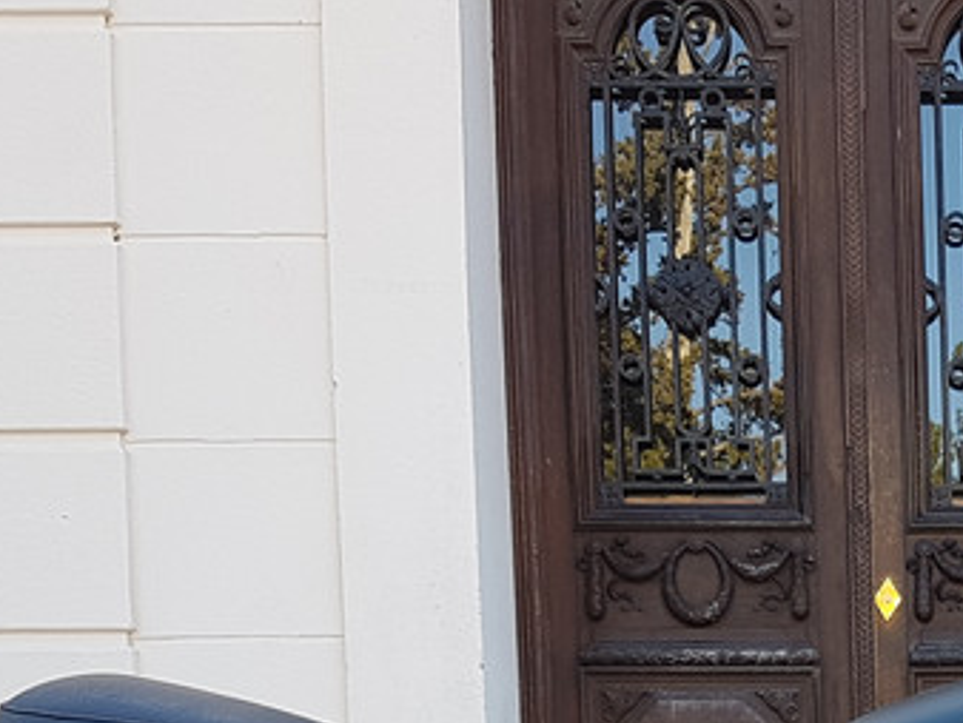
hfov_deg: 22.7
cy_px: 1022
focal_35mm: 82
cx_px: 999
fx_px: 2283
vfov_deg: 16.7
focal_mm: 4.2
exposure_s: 1/251
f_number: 1.7
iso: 40
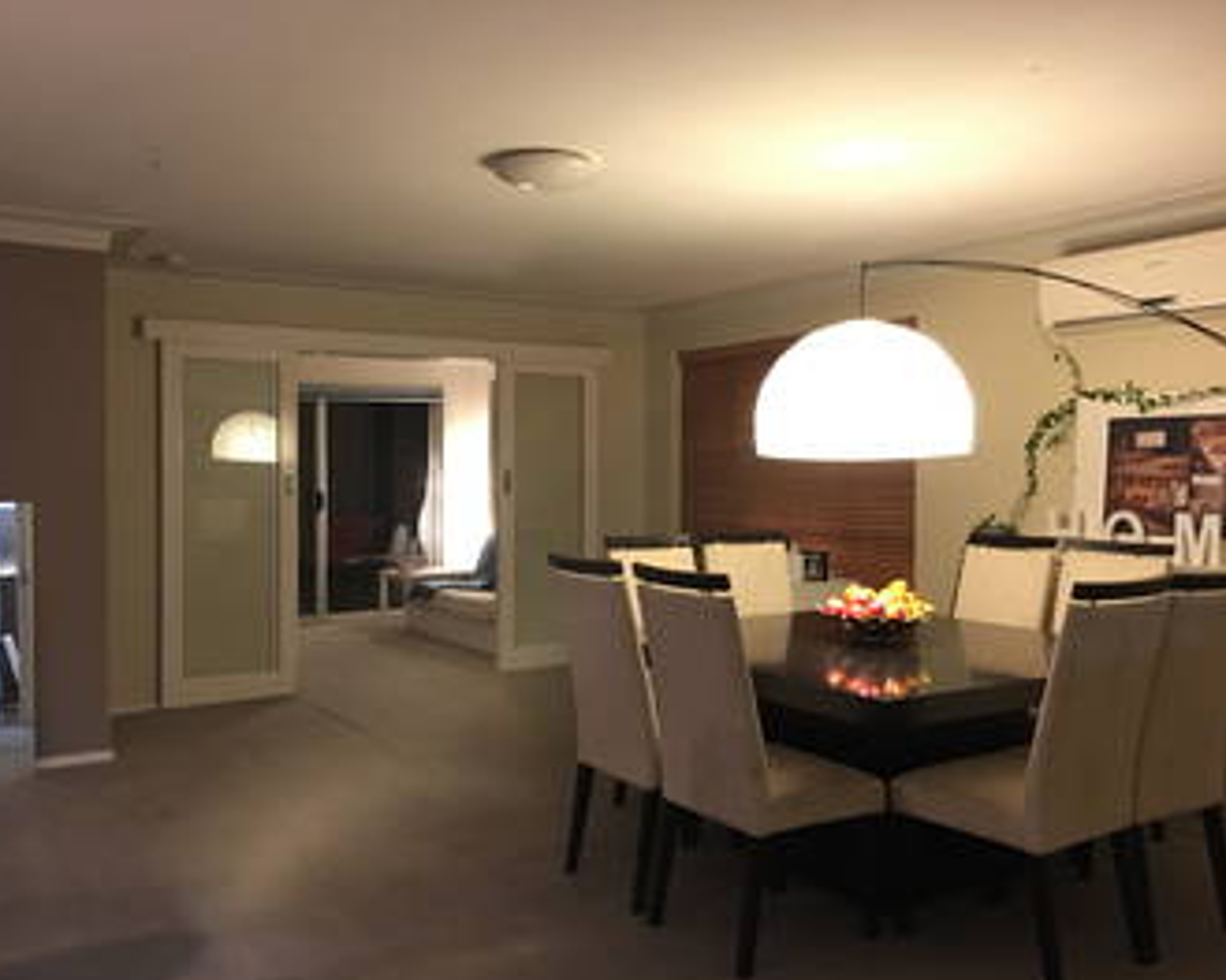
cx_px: 563
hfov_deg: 57.1
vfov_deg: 47.1
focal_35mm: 31
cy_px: 496
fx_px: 1124
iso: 160
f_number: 2.2
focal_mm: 4.15
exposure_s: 1/8
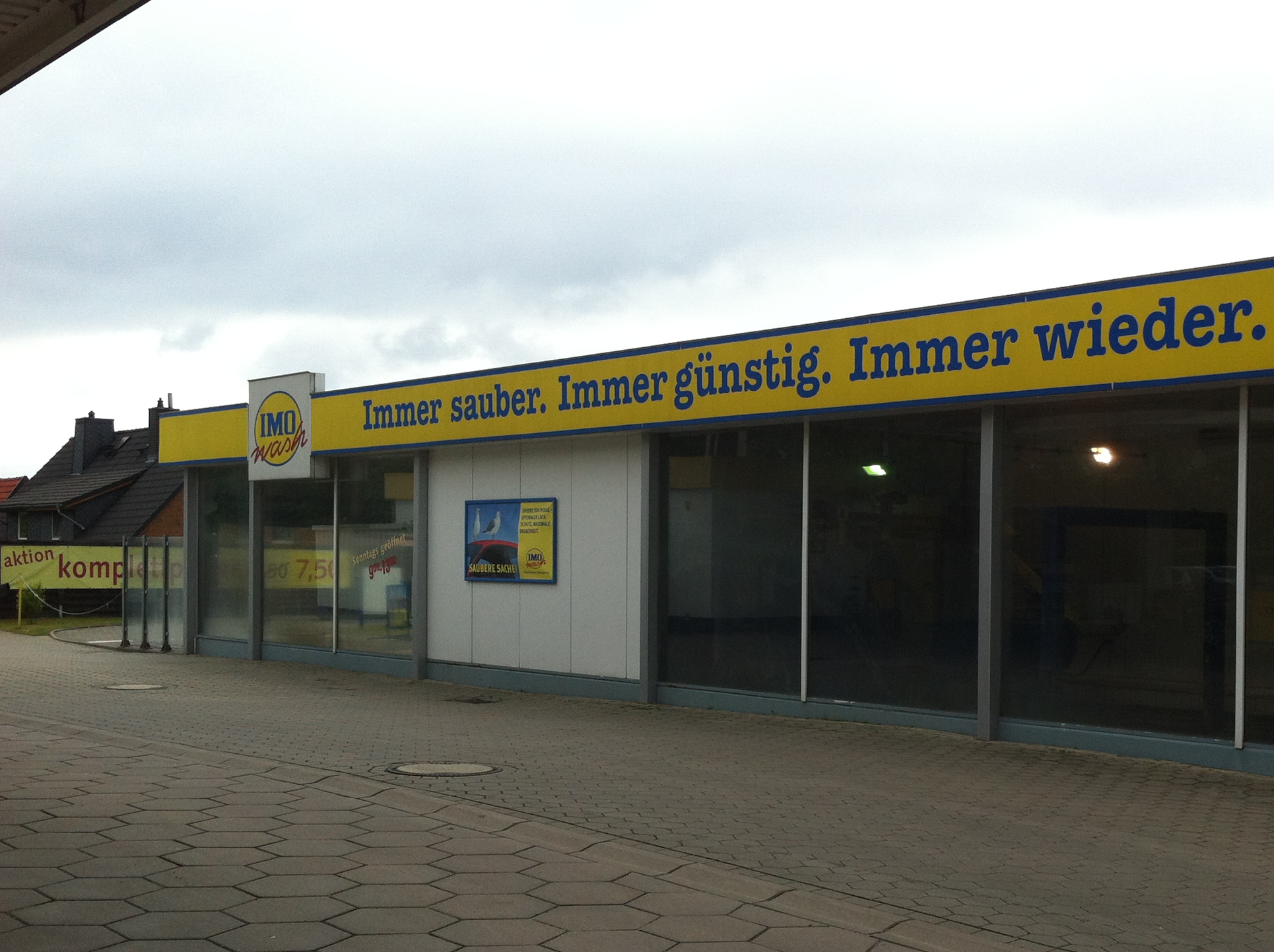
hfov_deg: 40.2
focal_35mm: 47
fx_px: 1727
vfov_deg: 30.7
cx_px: 784
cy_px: 577
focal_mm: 3.85
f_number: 2.8
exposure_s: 1/773
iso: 80
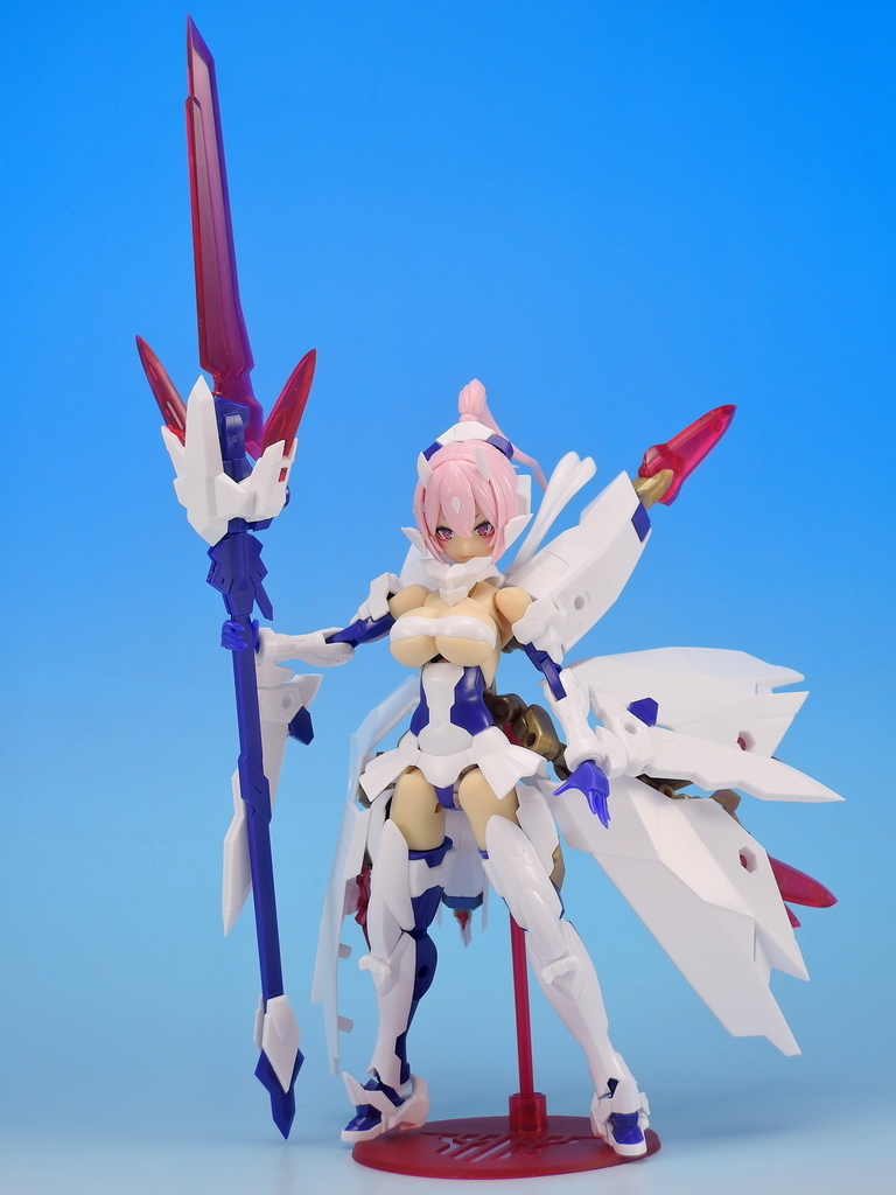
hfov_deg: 21.9
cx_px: 448
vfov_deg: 29.0
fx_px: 2312
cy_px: 598
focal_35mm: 67
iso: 80
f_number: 5
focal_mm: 14.3
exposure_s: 1/8
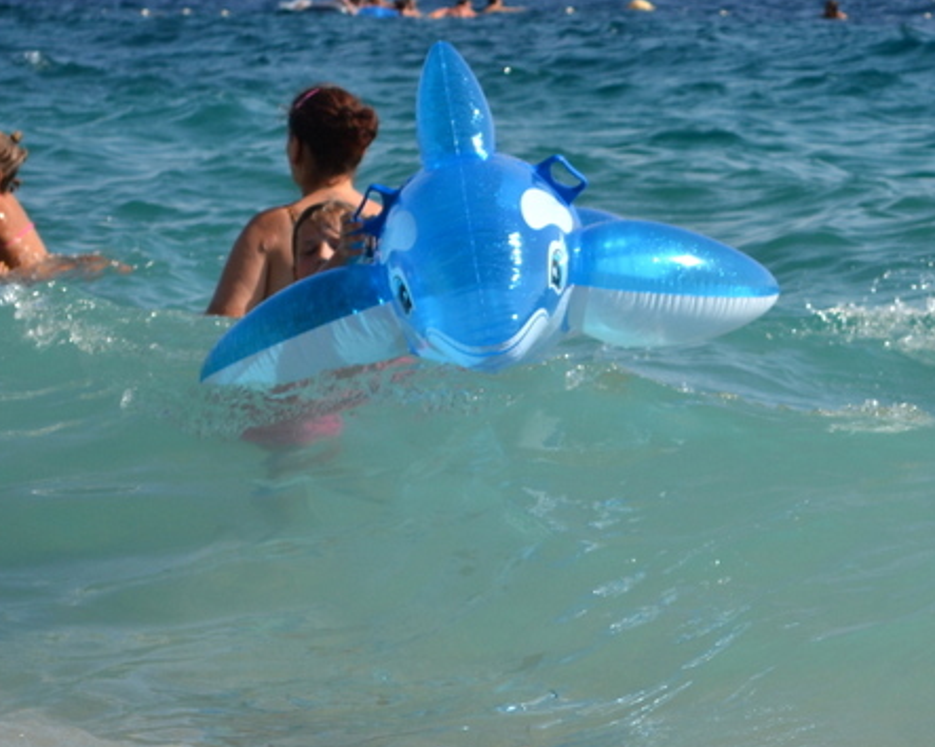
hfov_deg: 13.8
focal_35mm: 140
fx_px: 3868
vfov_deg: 11.0
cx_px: 644
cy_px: 277
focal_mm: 55
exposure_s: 1/1600
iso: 400
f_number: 6.3
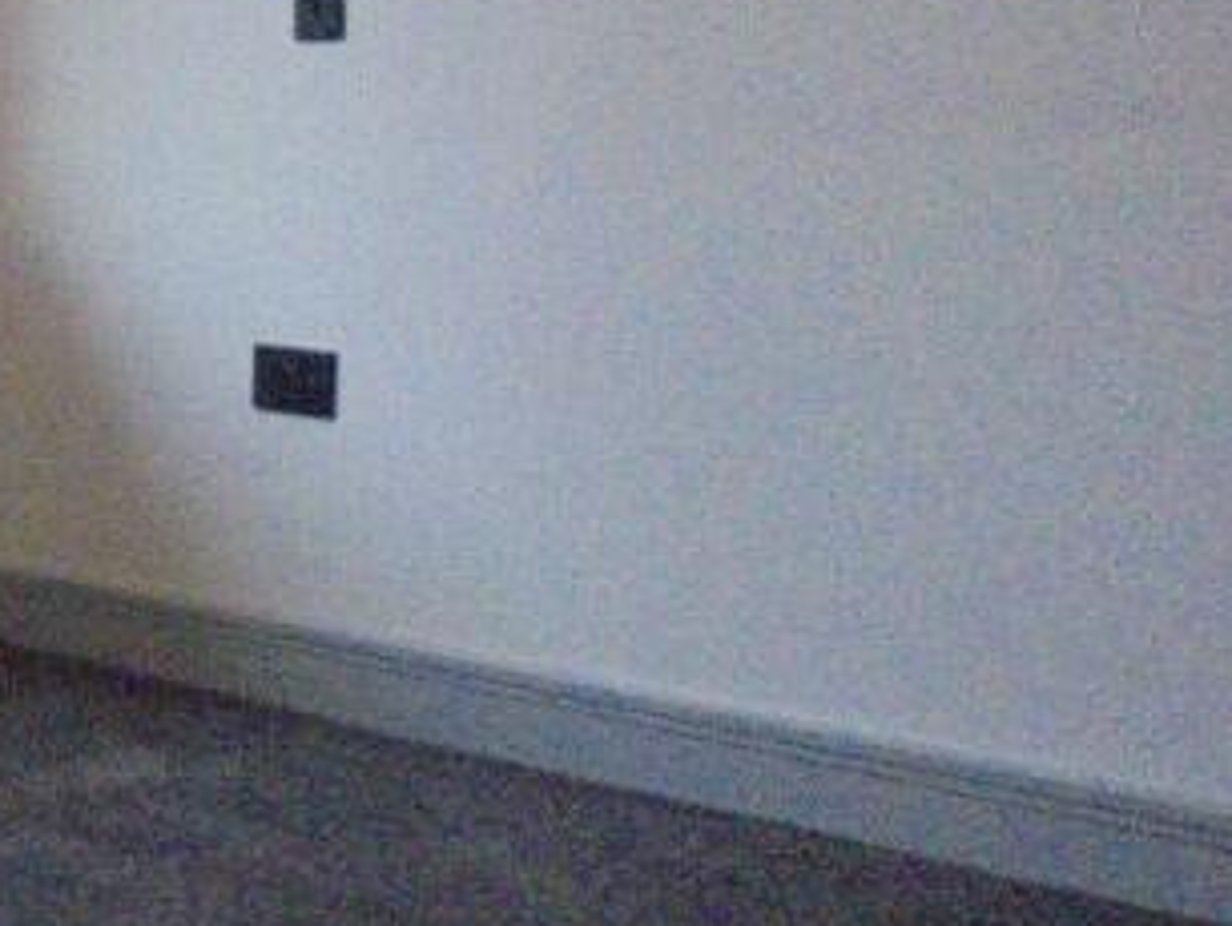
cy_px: 262
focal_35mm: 87
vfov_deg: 16.9
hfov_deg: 19.3
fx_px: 3099
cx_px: -684
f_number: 3.5
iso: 800
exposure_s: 1/200
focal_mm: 4.6
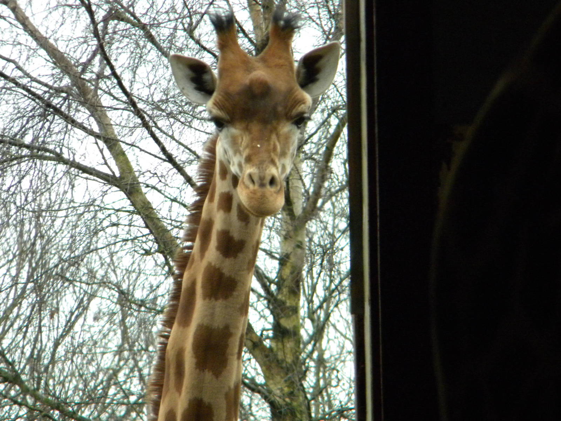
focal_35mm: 335
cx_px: 280
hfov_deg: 5.9
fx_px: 5429
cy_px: 210
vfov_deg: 4.4
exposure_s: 1/282
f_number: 5.4
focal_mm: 60.7
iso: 664
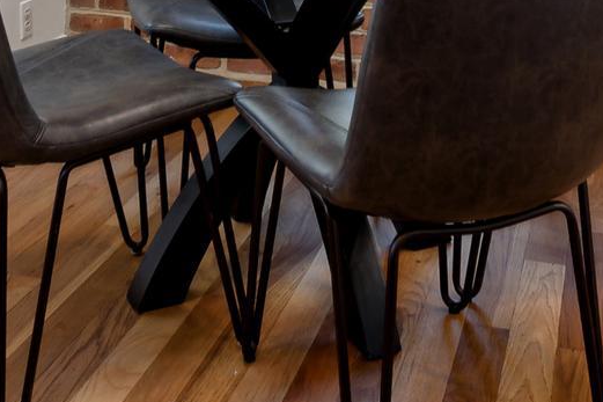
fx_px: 988
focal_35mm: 59
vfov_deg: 19.4
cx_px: 237
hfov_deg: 33.8
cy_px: -236
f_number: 10
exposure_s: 1/6
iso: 200
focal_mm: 10
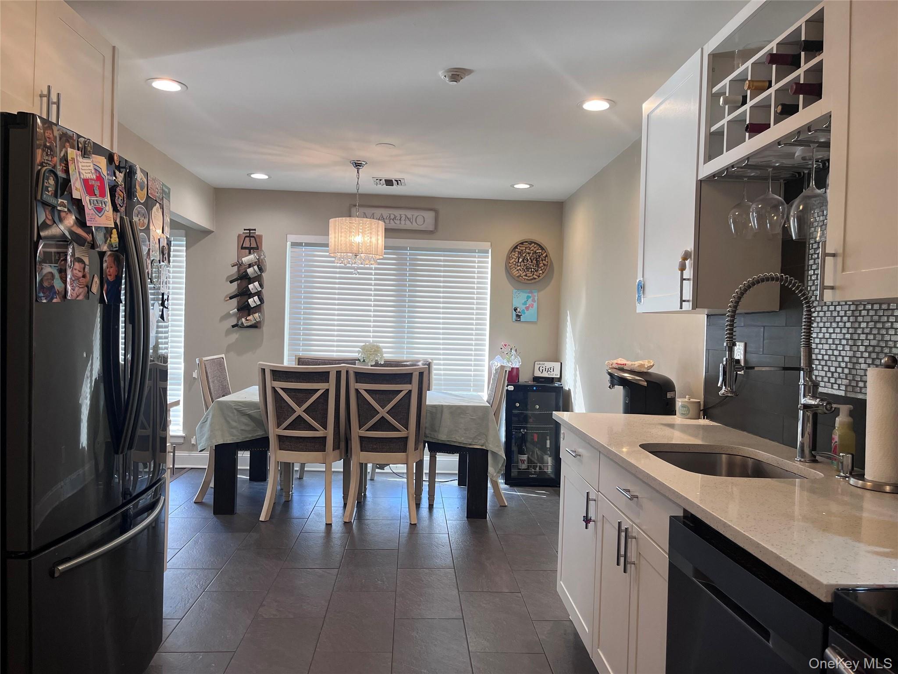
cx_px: 449
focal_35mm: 26
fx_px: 674
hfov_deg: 67.3
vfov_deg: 53.1
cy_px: 337
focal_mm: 5.1
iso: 125
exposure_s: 1/120
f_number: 1.6
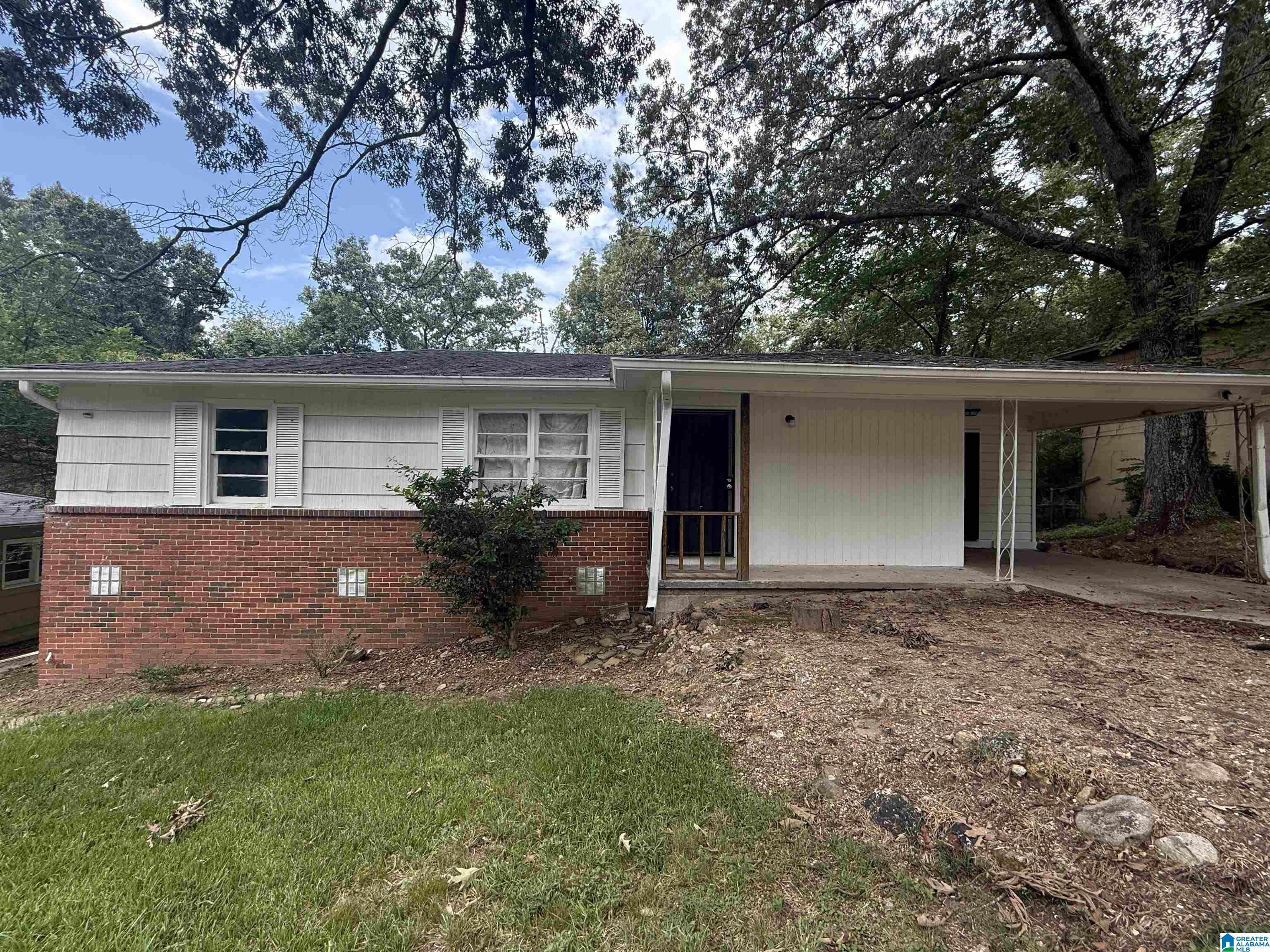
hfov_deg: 102.1
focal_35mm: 14
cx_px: 635
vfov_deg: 85.7
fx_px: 514
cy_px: 476
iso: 64
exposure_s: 1/333
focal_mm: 2.22
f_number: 2.2
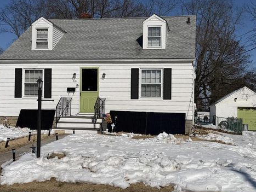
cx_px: 133
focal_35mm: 46
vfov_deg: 31.6
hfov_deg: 41.2
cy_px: 101
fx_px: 340
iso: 80
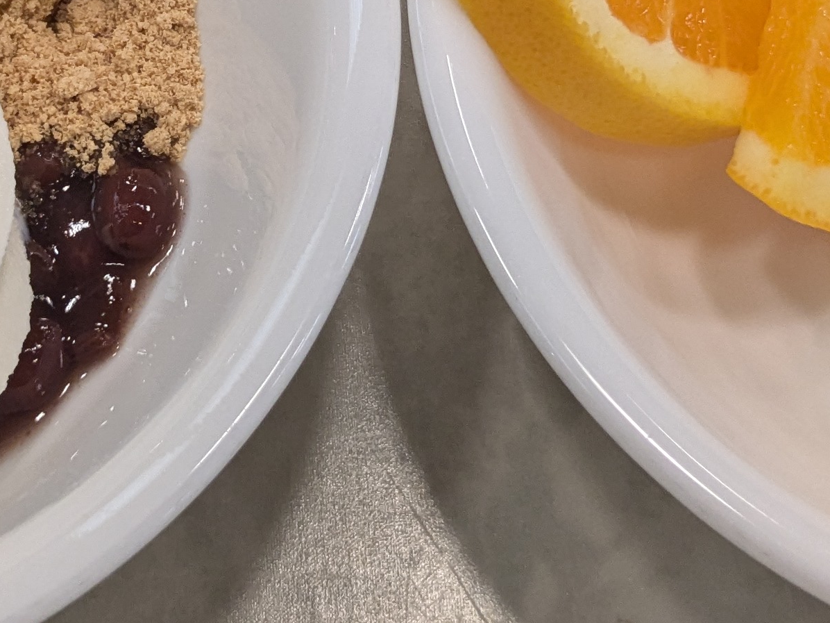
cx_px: 287
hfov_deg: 21.5
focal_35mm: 91
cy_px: -76
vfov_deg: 15.8
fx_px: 2182
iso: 112
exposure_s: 1/50
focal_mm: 4.38
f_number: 1.73
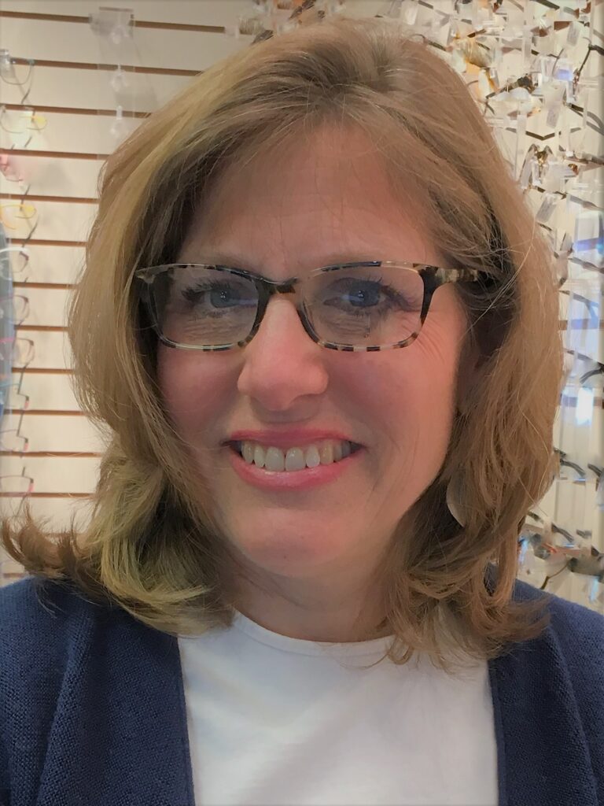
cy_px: 403
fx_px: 675
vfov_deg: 61.7
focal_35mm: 29
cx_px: 302
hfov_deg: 48.2
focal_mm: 4.15
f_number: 2.2
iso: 25
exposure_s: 1/30
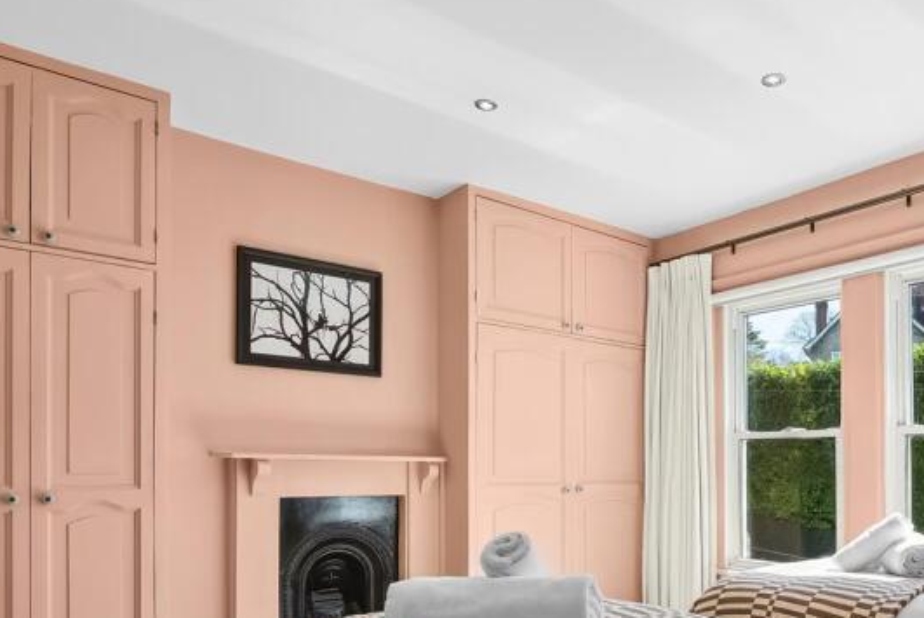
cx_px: 621
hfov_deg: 65.4
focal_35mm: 27
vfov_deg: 46.4
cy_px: 458
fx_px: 694
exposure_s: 1/100
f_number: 8
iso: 400
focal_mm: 14
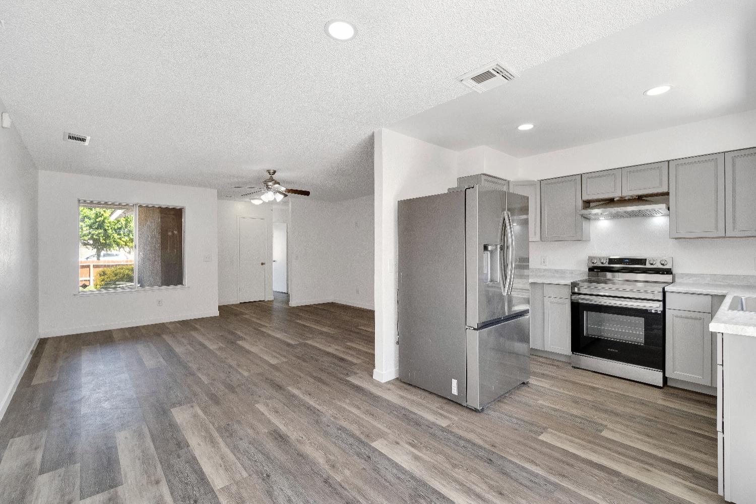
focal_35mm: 15
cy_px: 252
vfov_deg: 77.3
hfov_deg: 100.4
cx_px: 378
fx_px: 315
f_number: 8
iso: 400
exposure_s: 1/40
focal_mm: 10
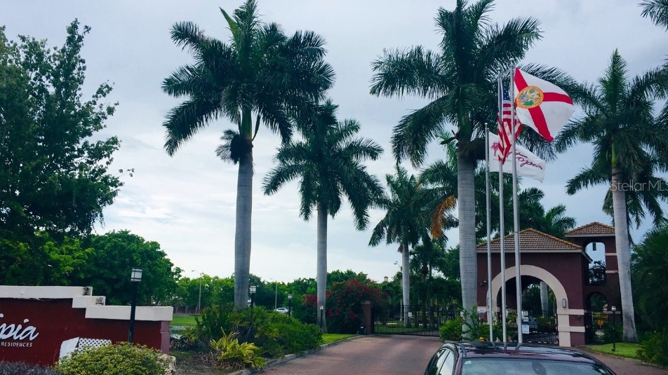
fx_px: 602
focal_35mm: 34
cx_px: 316
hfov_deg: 58.0
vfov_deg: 34.6
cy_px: 185
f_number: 2.2
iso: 32
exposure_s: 1/1319
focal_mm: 4.15
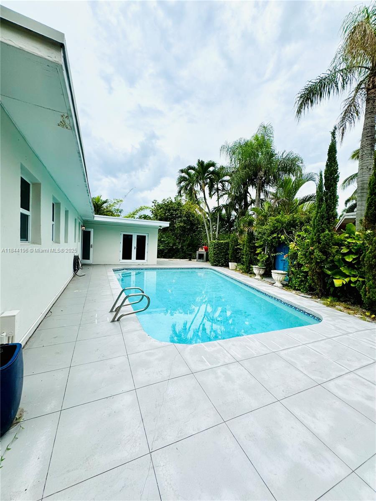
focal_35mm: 14
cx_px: 188
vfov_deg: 102.1
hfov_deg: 85.7
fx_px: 203
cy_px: 250
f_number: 2.2
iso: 50
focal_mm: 2.22
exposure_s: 1/1160
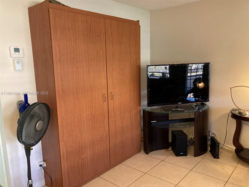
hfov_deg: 63.4
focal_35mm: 28
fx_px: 201
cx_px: 124
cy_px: 94
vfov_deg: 49.7
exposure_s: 1/40
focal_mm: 3.99
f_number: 1.8
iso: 320
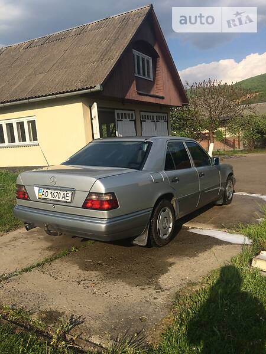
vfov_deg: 61.7
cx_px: 133
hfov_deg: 48.2
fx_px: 297
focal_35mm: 29
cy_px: 177
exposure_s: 1/1953
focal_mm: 4.2
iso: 32
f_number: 2.2
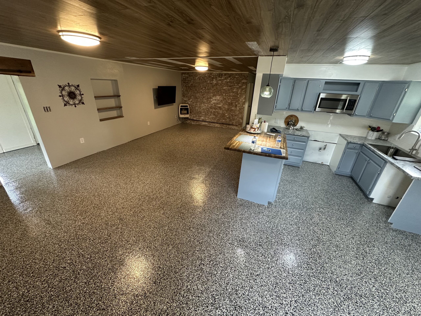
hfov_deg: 102.1
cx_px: 210
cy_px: 158
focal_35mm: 14
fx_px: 170
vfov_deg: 85.7
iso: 320
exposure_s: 1/60
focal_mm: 2.22
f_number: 2.2
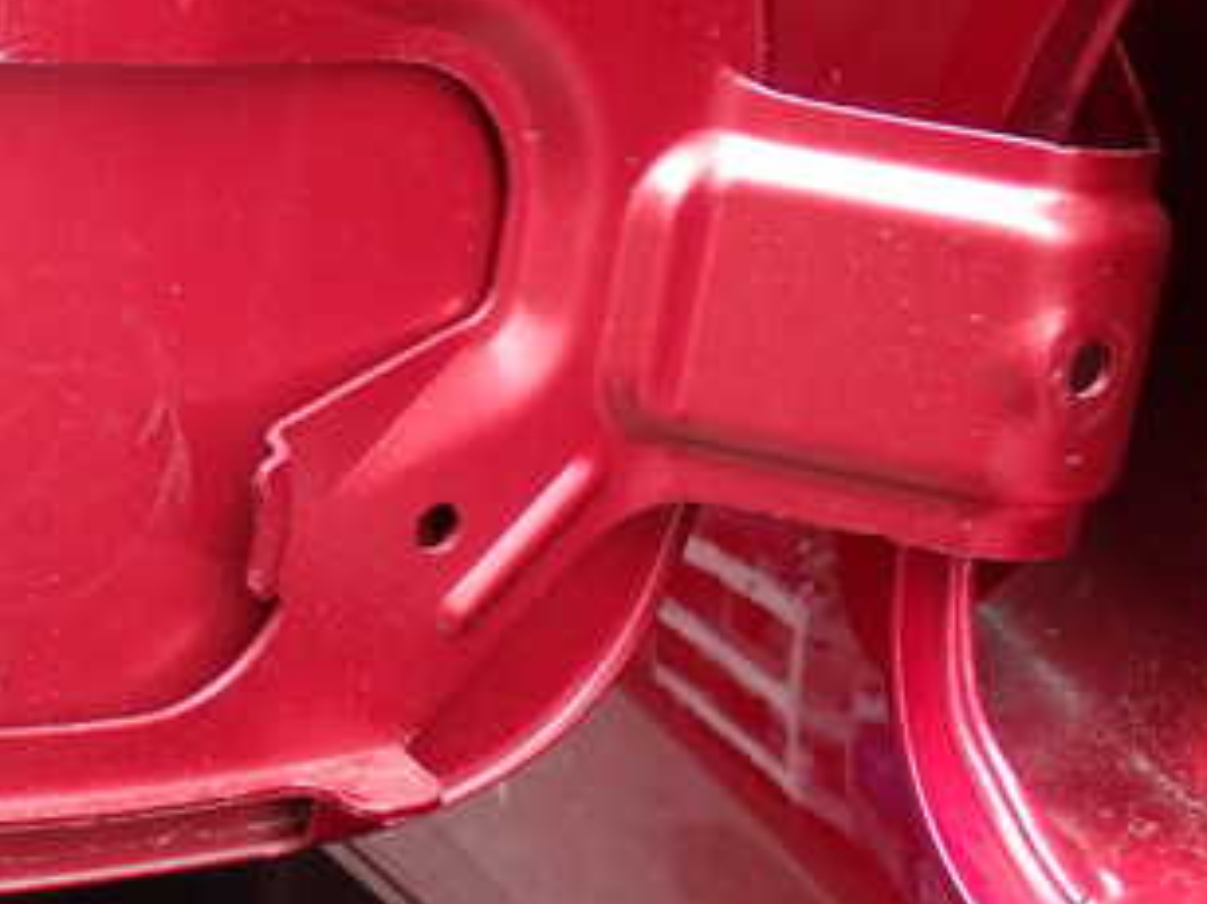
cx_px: 169
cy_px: 287
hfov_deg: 21.0
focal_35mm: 92
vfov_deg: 16.0
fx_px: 3207
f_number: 3.1
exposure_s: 1/80
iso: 200
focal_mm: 8.4
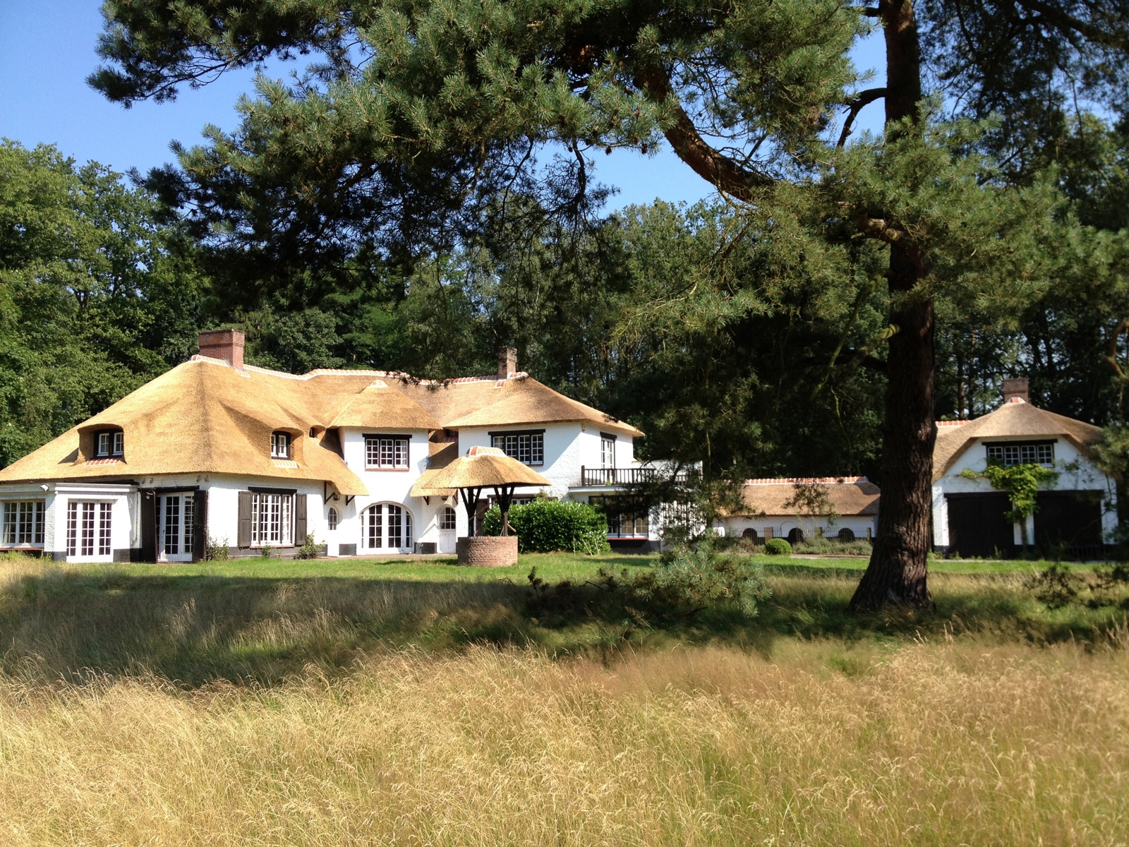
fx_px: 1142
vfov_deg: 40.7
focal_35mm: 35
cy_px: 424
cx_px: 564
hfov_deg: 52.6
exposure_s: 1/767
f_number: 2.4
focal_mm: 4.28
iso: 64
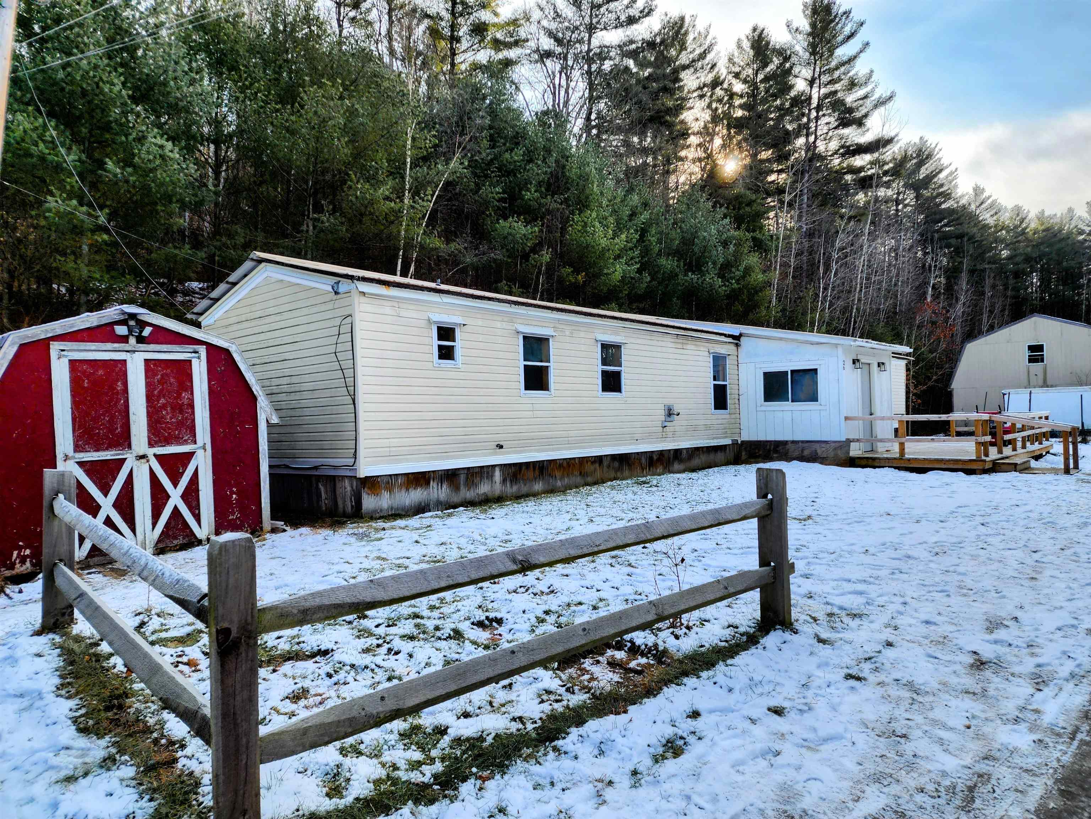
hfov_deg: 73.9
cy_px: 410
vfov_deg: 58.9
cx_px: 546
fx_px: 725
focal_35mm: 23
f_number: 1.8
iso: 12
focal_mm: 6.4
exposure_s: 1/671
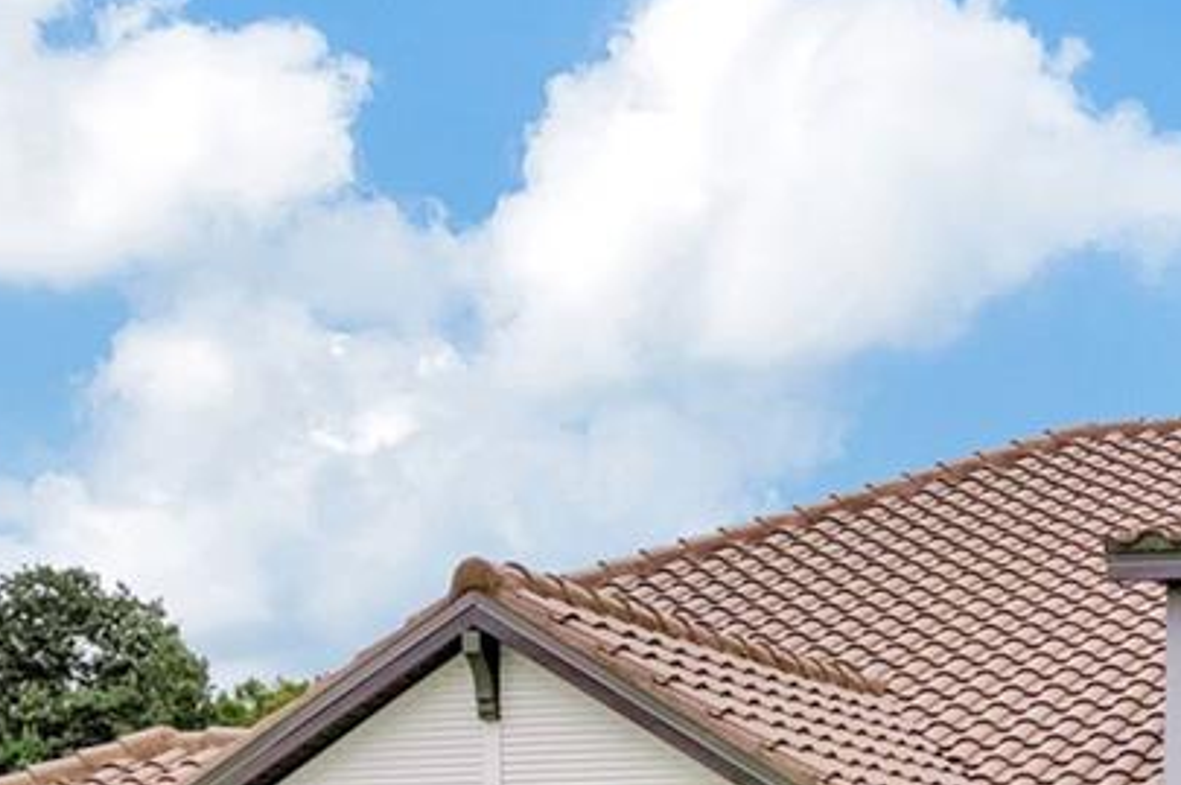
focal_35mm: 87
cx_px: 1306
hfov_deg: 22.1
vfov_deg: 14.9
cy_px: 1032
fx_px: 2851
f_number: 2.8
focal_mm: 8.38
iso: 130
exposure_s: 1/1250
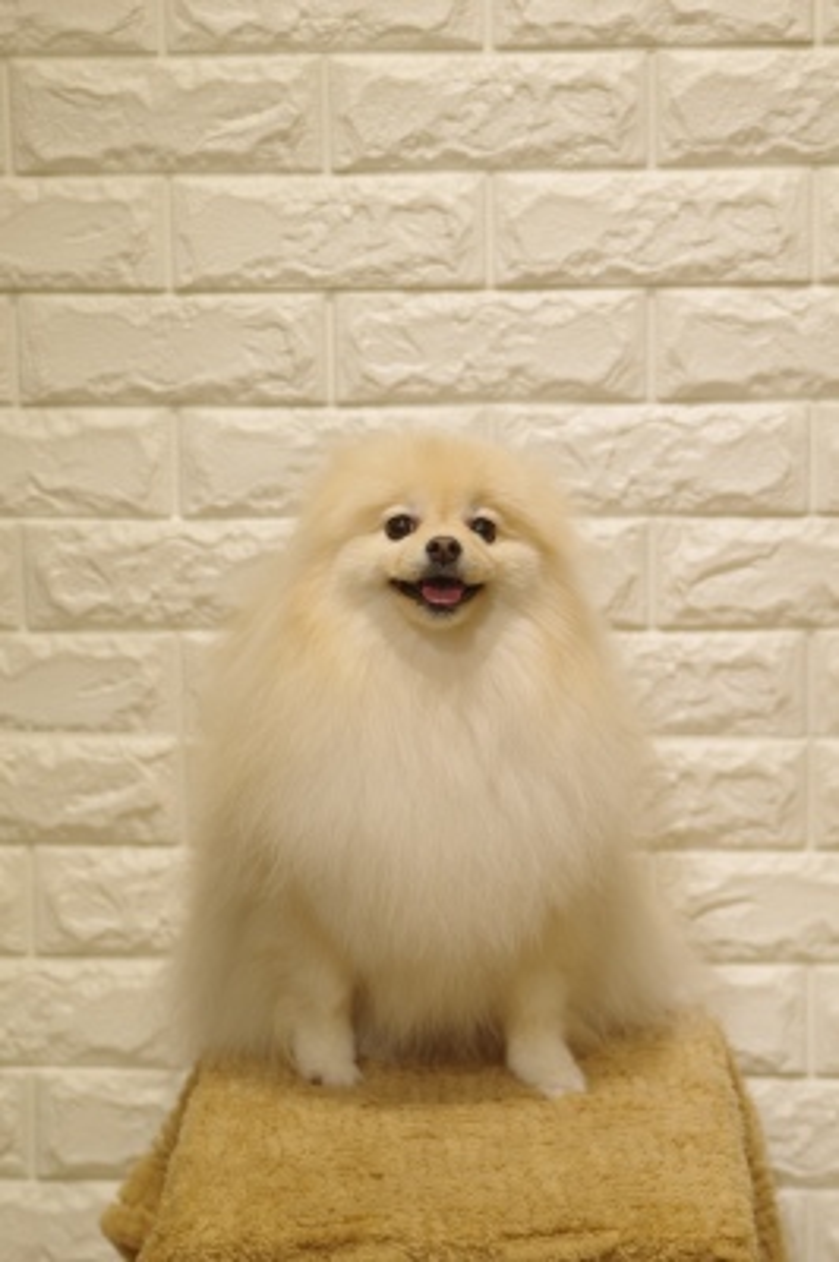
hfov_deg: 14.5
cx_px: 420
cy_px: 631
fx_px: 3292
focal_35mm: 94
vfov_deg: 21.7
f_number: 4
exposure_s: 1/250
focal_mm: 63
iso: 500
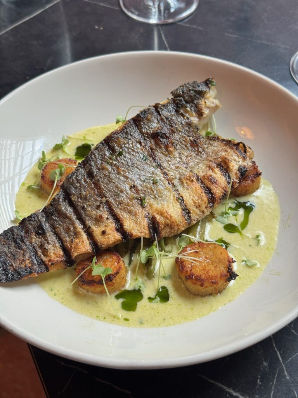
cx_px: 149
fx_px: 551
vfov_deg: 39.7
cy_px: 199
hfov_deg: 30.3
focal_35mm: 48
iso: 64
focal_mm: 6.76
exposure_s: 1/50
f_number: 1.78
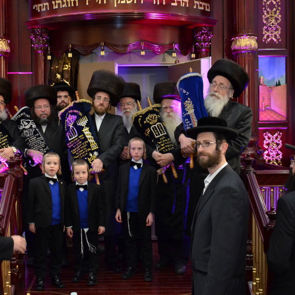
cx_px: 111
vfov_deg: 32.8
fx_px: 501
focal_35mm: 52
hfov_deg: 32.6
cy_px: 141
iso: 1600
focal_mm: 22
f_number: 6.3
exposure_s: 1/100
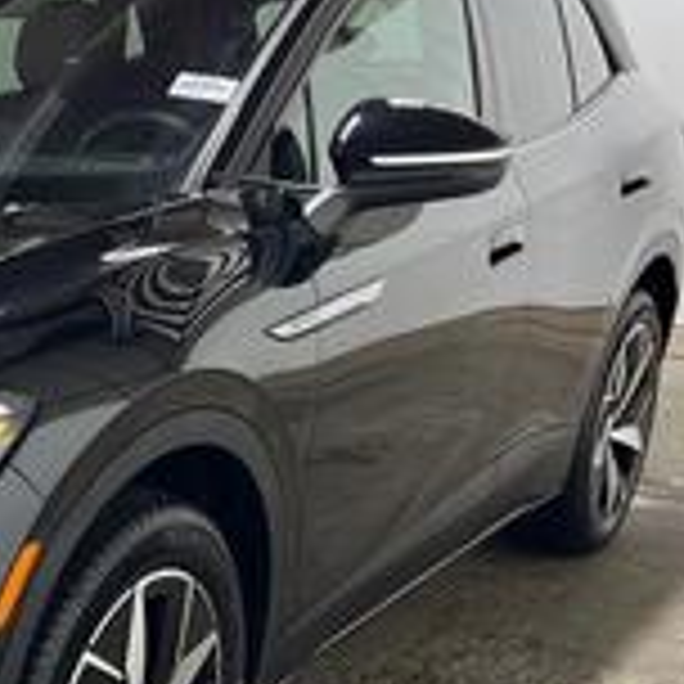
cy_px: 590
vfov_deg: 22.3
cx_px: -171
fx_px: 1699
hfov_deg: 21.0
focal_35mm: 76
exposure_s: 1/121
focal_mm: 5.1
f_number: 1.6
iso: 125
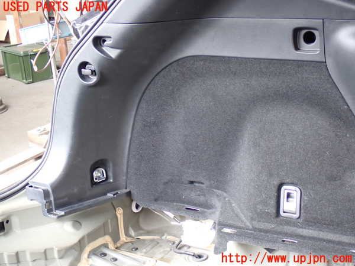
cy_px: 133
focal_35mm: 58
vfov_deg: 25.2
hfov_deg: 33.2
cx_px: 178
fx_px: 595
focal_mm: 10.35
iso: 500
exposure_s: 1/60
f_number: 3.5
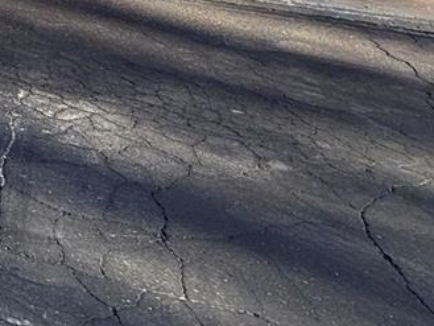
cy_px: -297
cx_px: -323
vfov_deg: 16.9
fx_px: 853
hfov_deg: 20.8
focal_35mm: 68
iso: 64
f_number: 2.2
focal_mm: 2.22
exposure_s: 1/506
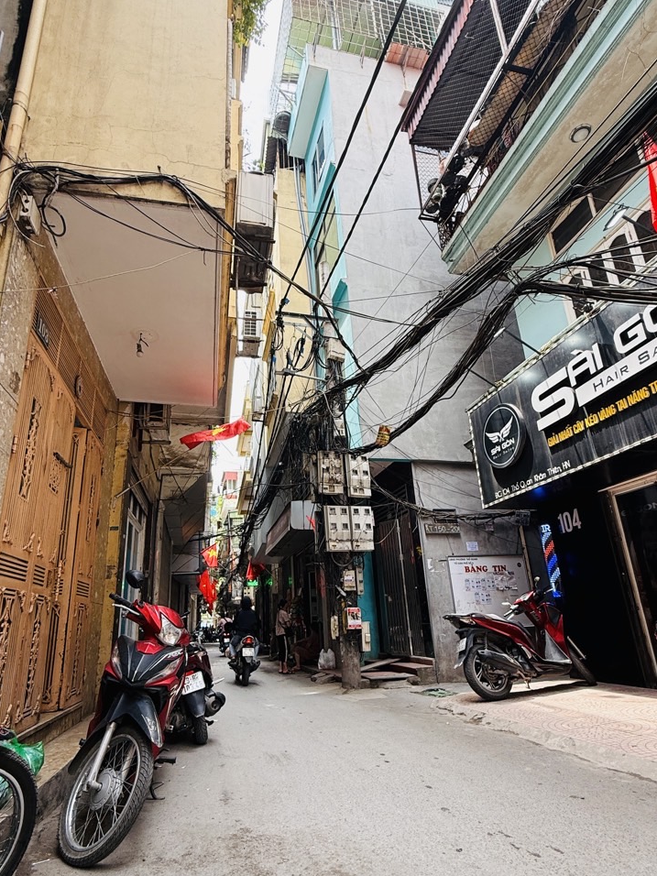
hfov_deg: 81.7
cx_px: 321
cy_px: 423
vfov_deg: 98.1
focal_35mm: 15
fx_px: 380
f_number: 2.2
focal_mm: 2.22
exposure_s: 1/237
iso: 64
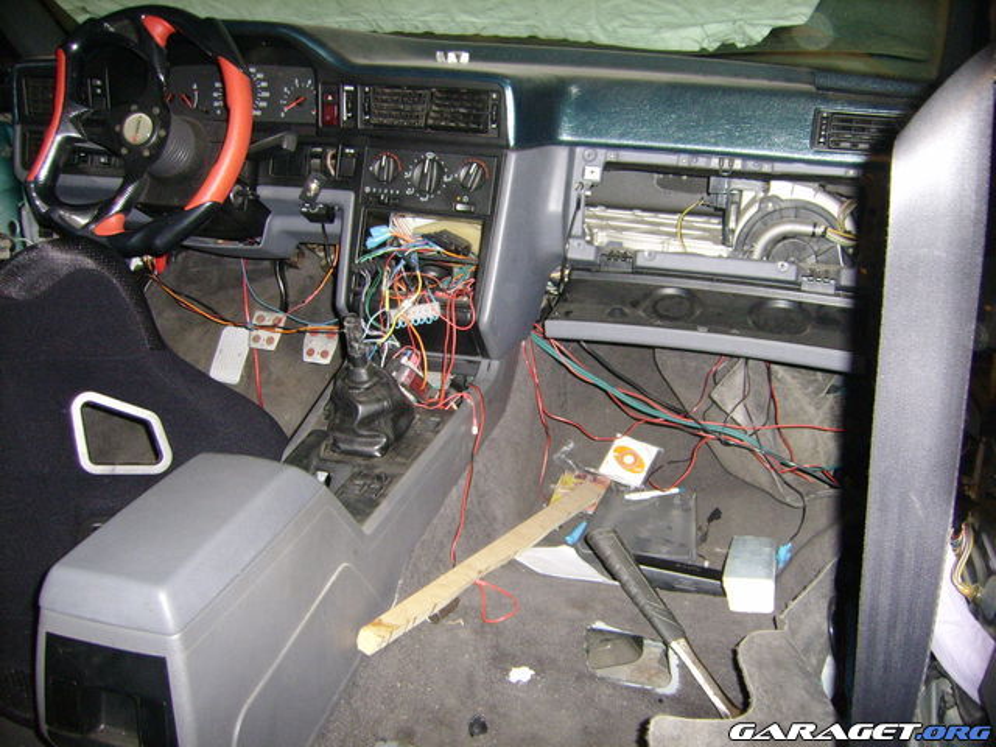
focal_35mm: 35
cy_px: 374
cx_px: 498
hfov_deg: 52.6
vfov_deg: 40.7
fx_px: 1007
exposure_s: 1/30
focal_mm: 5.95
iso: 218
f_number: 2.8
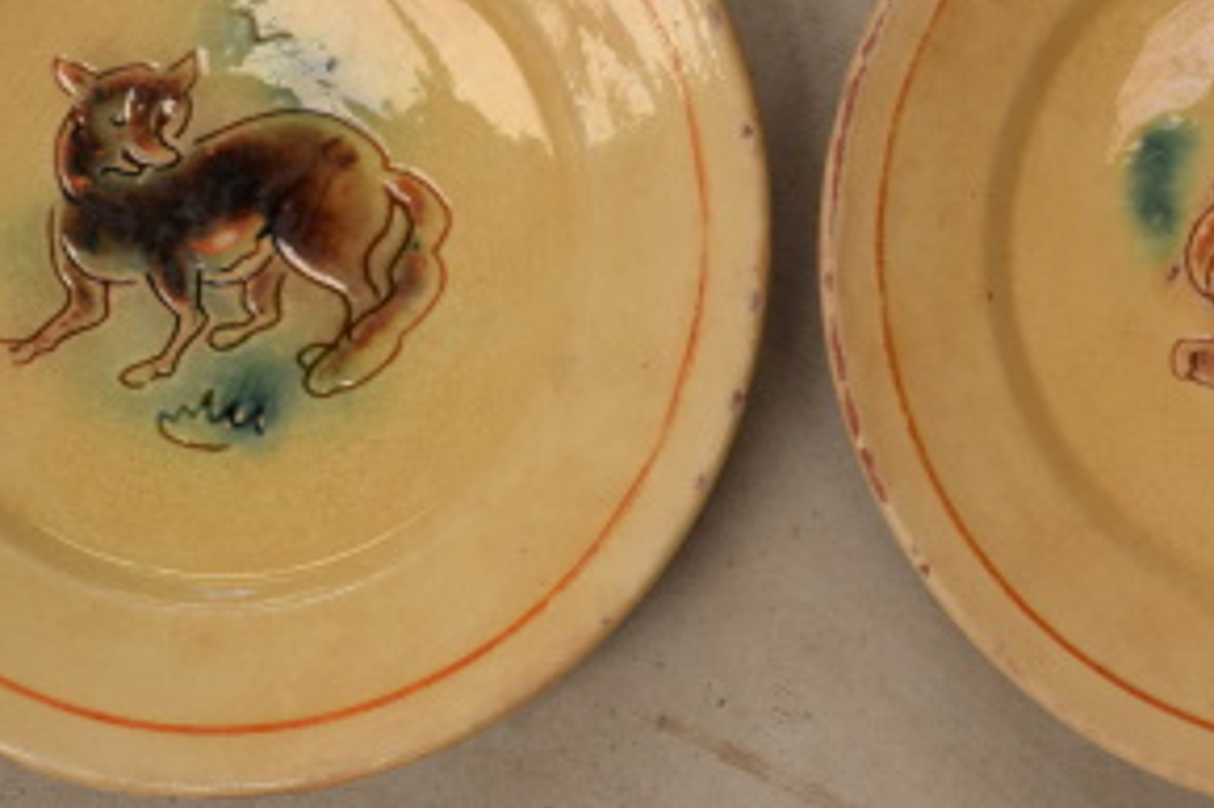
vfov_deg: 11.6
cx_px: 783
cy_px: 205
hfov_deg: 17.3
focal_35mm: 118
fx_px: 3977
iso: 400
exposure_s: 1/125
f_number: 5.6
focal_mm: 38
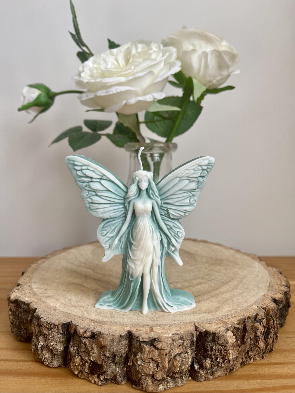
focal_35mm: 26
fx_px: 295
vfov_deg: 67.3
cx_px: 148
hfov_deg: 53.1
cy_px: 196
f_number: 1.6
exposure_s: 1/185
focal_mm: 5.1
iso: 40
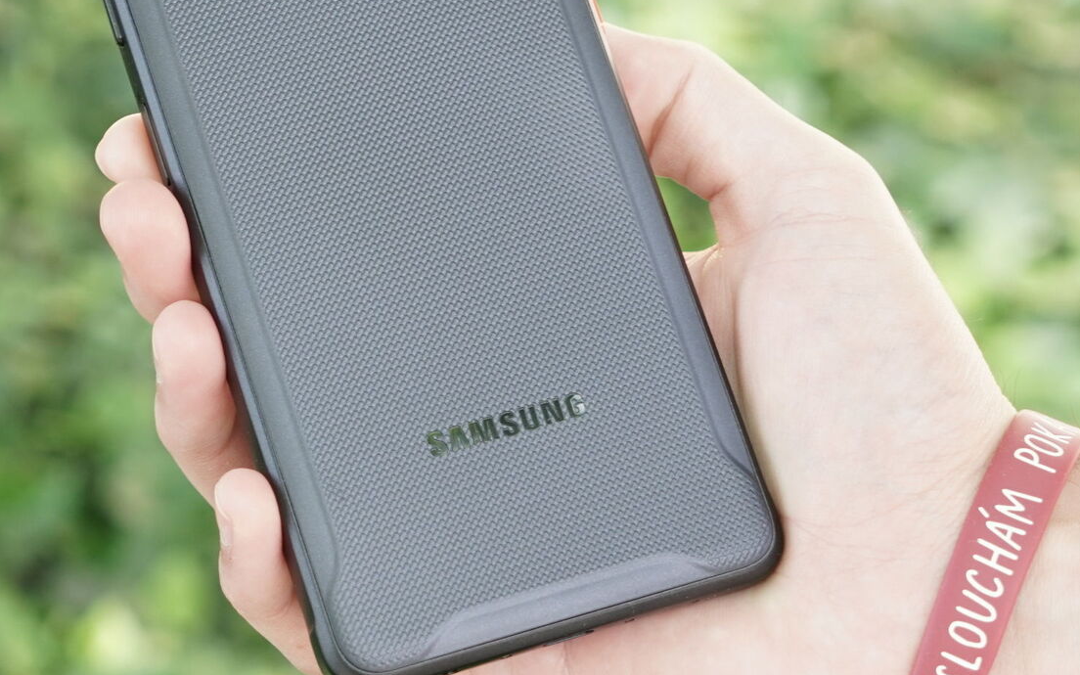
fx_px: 2973
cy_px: 199
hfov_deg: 20.6
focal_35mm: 101
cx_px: 469
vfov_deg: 12.9
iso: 640
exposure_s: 1/160
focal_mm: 57
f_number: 5.6
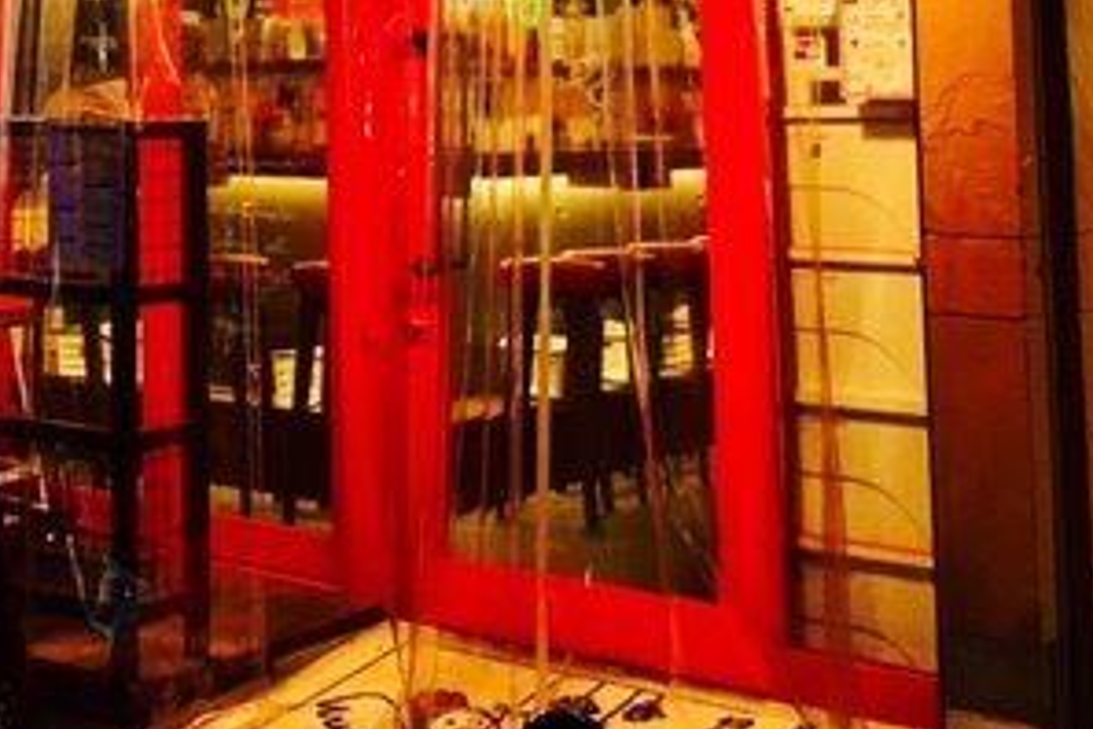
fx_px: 1973
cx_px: 85
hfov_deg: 29.5
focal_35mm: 65
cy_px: -99
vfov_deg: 19.9
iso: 80
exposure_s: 1/30
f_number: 2.2
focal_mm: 4.15
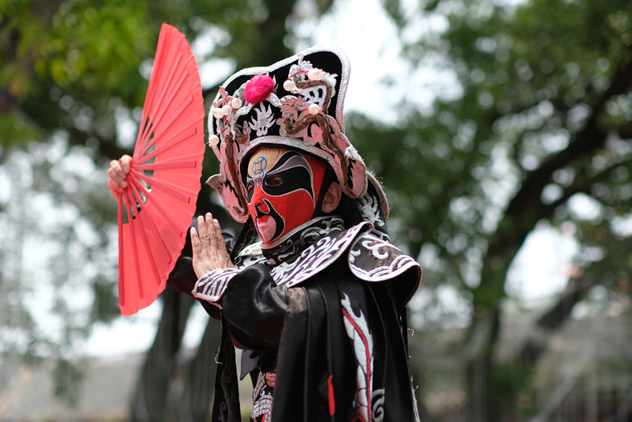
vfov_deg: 16.1
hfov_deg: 23.9
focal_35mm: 85
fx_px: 1492
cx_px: 318
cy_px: 209
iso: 200
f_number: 1.6
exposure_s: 1/4000
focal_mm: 56
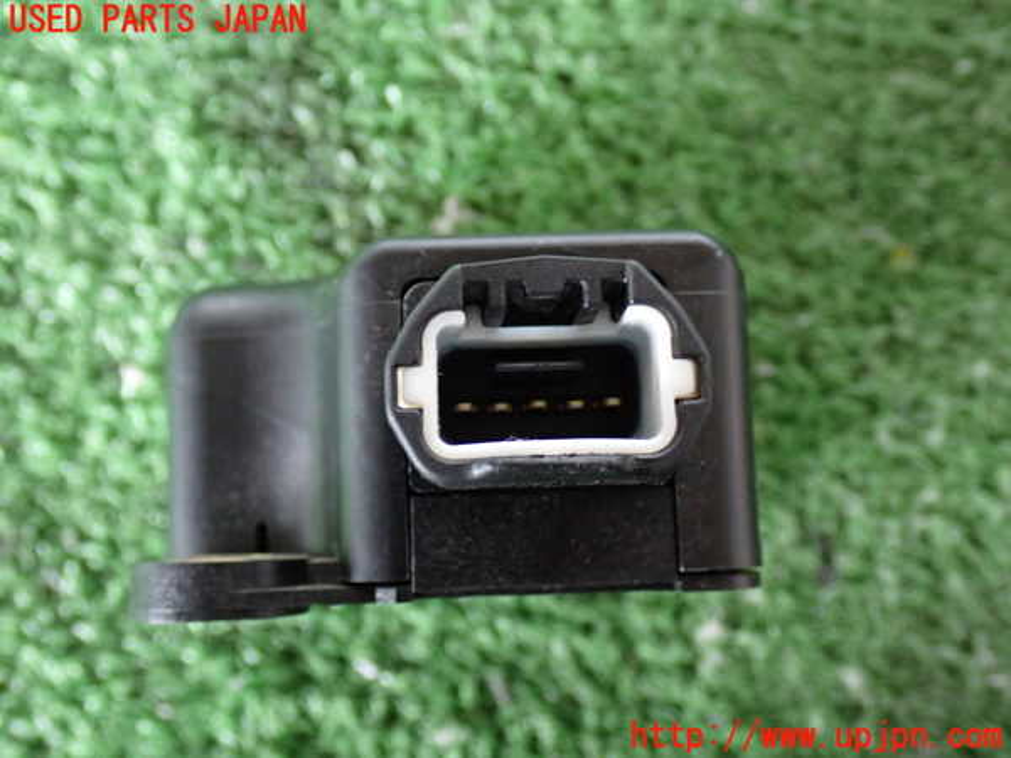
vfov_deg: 30.9
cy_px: 379
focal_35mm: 47
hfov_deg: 40.4
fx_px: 1373
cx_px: 506
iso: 800
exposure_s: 1/13
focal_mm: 8.4
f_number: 3.1
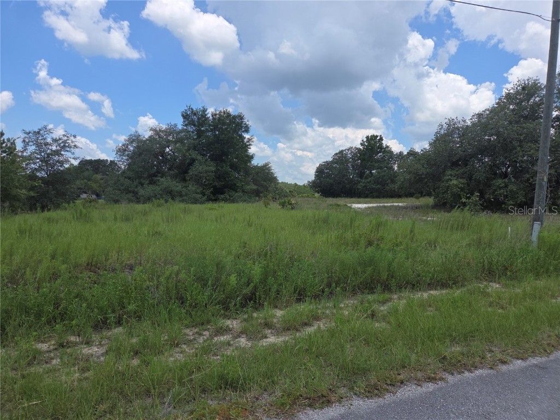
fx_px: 372
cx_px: 280
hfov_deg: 73.9
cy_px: 210
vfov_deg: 58.9
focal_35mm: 23
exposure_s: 1/1628
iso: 25
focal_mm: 5.4
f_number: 1.8
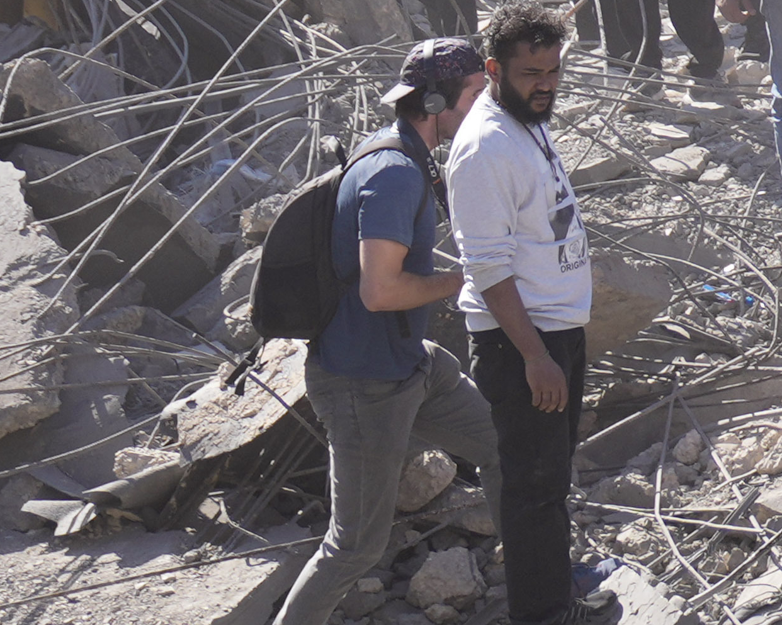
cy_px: -707
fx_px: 5137
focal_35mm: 222
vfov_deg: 6.7
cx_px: 2209
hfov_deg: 7.7
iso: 200
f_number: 3.5
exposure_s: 1/1000
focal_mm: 34
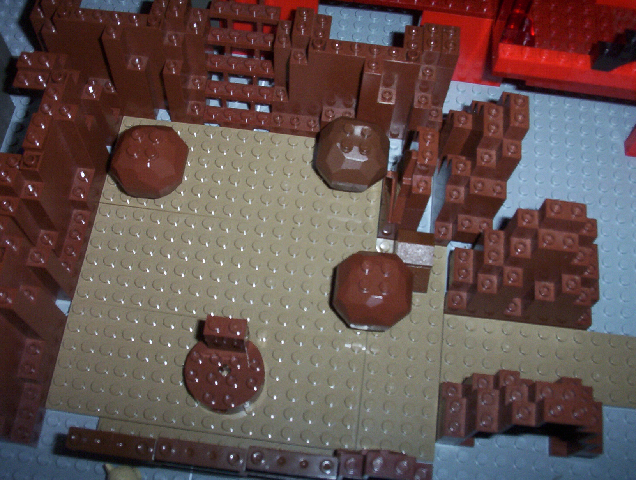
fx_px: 718
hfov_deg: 47.8
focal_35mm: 39
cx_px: 318
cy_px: 240
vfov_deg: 37.0
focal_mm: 6
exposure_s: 1/30
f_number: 4.5
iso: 140
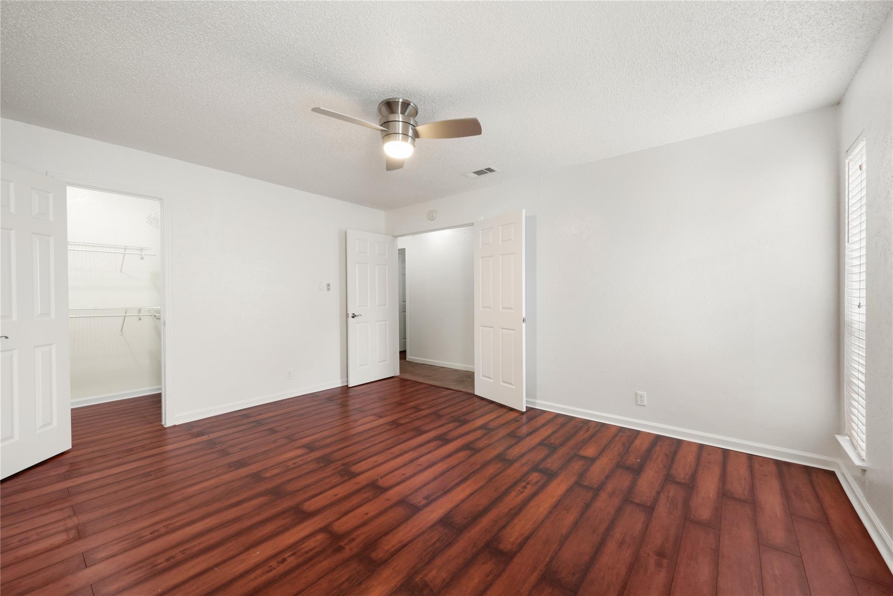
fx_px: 347
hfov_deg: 104.2
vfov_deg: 81.2
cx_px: 446
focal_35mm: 14
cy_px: 298
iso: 400
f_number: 8
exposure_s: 1/2.5
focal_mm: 14
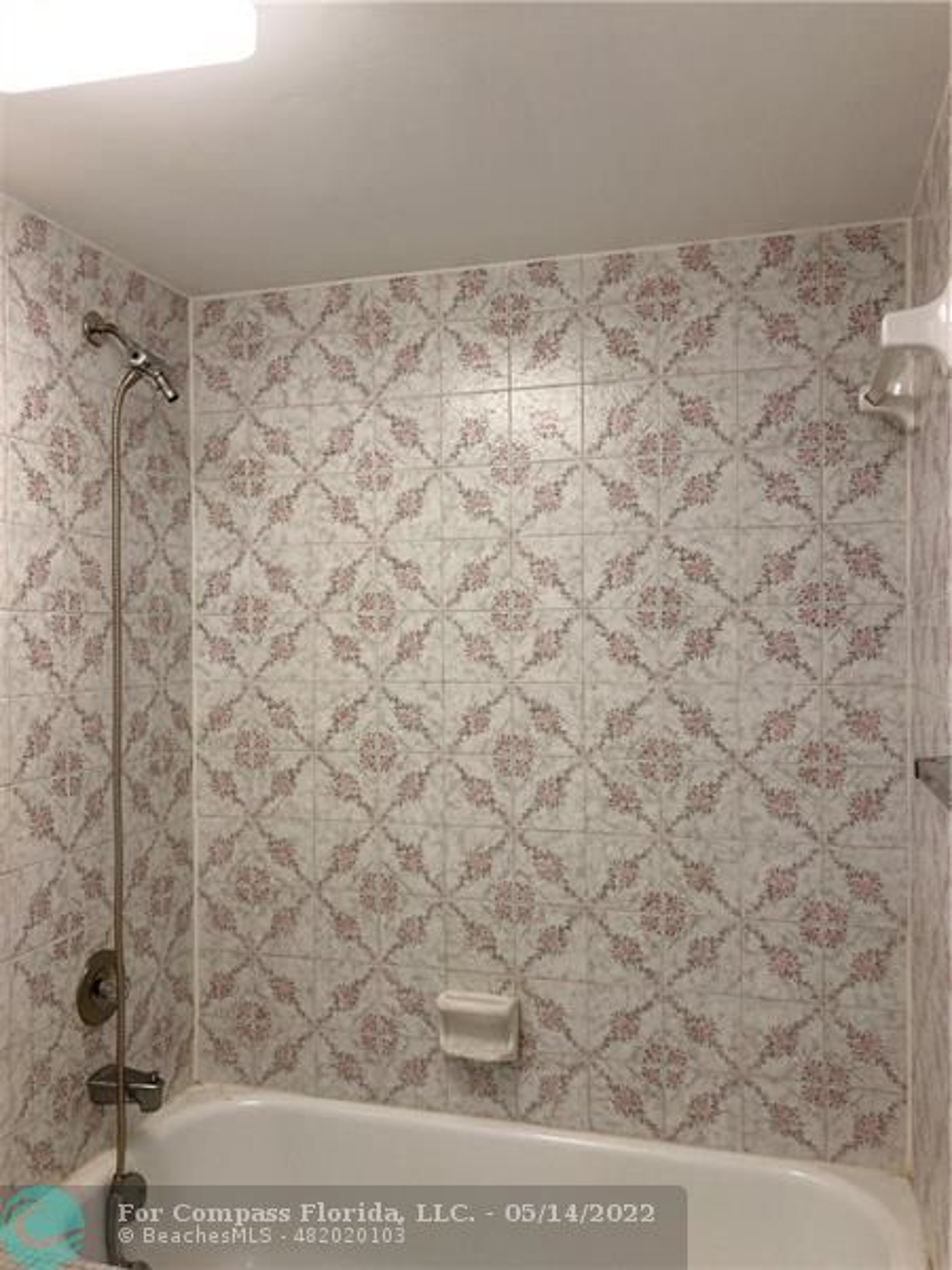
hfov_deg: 49.7
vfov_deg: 63.4
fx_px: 1027
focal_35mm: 28
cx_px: 476
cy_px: 635
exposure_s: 1/60
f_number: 1.8
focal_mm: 3.99
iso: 50
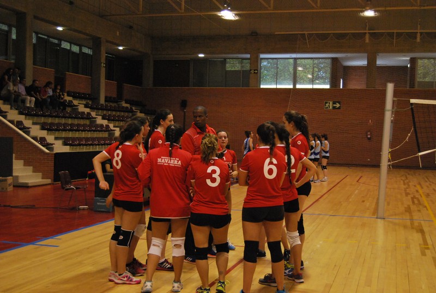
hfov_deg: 38.8
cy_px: 146
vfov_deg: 26.6
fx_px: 619
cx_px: 218
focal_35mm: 51
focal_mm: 34
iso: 1600
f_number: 4.5
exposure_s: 1/100
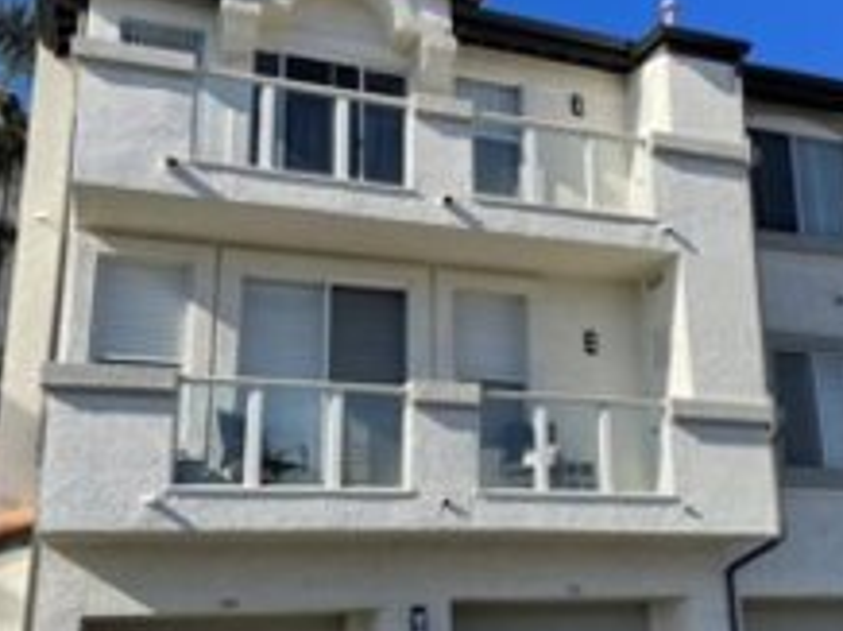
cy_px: 352
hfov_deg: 43.5
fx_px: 1046
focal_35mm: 43
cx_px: 536
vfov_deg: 33.5
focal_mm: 4.2
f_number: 1.6
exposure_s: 1/3205
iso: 32
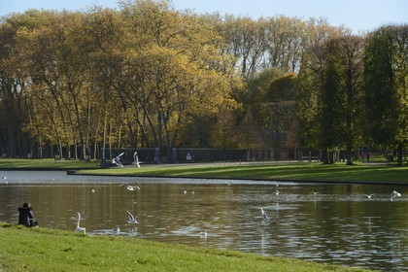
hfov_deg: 13.2
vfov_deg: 8.9
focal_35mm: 155
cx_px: 204
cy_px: 136
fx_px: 1757
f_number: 10
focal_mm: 155
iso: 200
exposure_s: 1/250
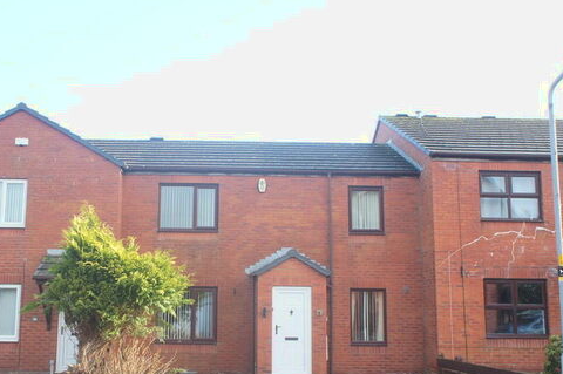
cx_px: 233
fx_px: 547
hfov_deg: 54.2
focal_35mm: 35
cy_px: 241
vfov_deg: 37.5
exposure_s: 1/250
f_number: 6.3
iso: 800
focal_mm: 16
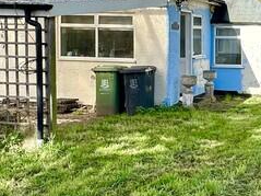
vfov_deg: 24.2
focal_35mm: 60
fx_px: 452
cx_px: 280
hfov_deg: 29.4
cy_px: 59
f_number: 2.2
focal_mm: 2.22
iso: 40
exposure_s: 1/550
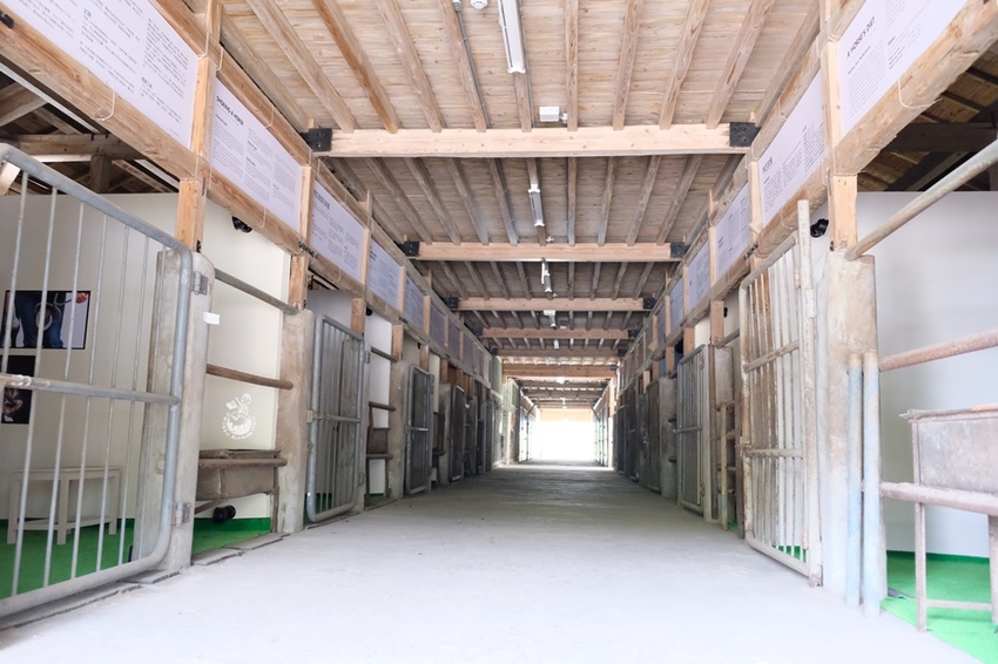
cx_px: 499
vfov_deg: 47.9
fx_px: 748
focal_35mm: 27
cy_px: 332
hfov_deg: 67.4
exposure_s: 1/60
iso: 3200
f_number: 2.8
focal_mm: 18
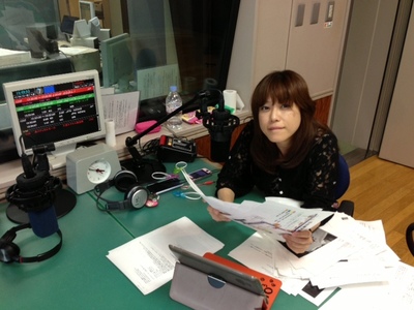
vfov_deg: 42.9
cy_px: 155
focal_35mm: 33
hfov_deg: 55.4
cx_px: 207
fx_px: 395
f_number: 2.4
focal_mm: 4.13
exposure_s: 1/20
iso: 125
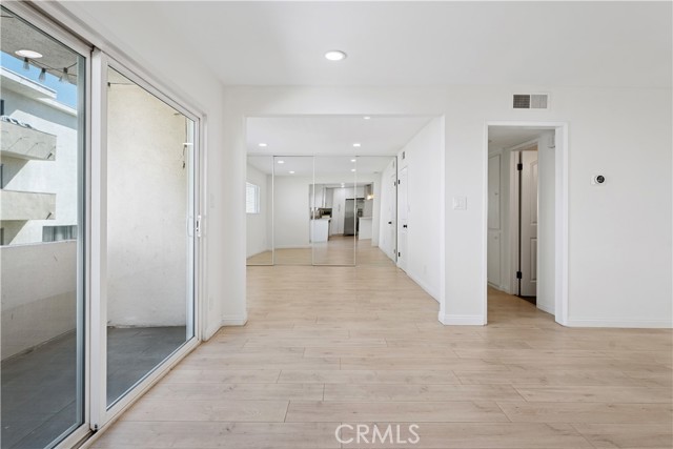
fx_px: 314
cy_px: 224
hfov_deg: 93.9
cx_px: 336
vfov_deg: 71.1
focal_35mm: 17
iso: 125
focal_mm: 16.8
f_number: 8
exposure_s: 1/30
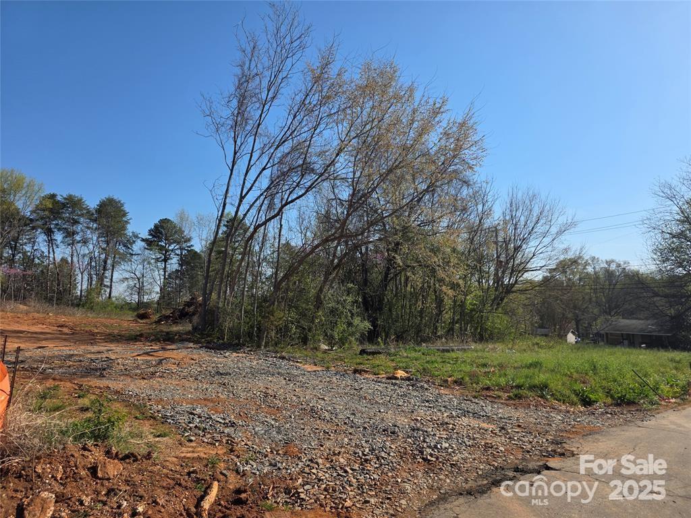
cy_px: 259
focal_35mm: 23
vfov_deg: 58.9
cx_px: 346
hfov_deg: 73.9
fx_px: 459
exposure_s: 1/6574
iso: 80
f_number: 1.7
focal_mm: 6.3
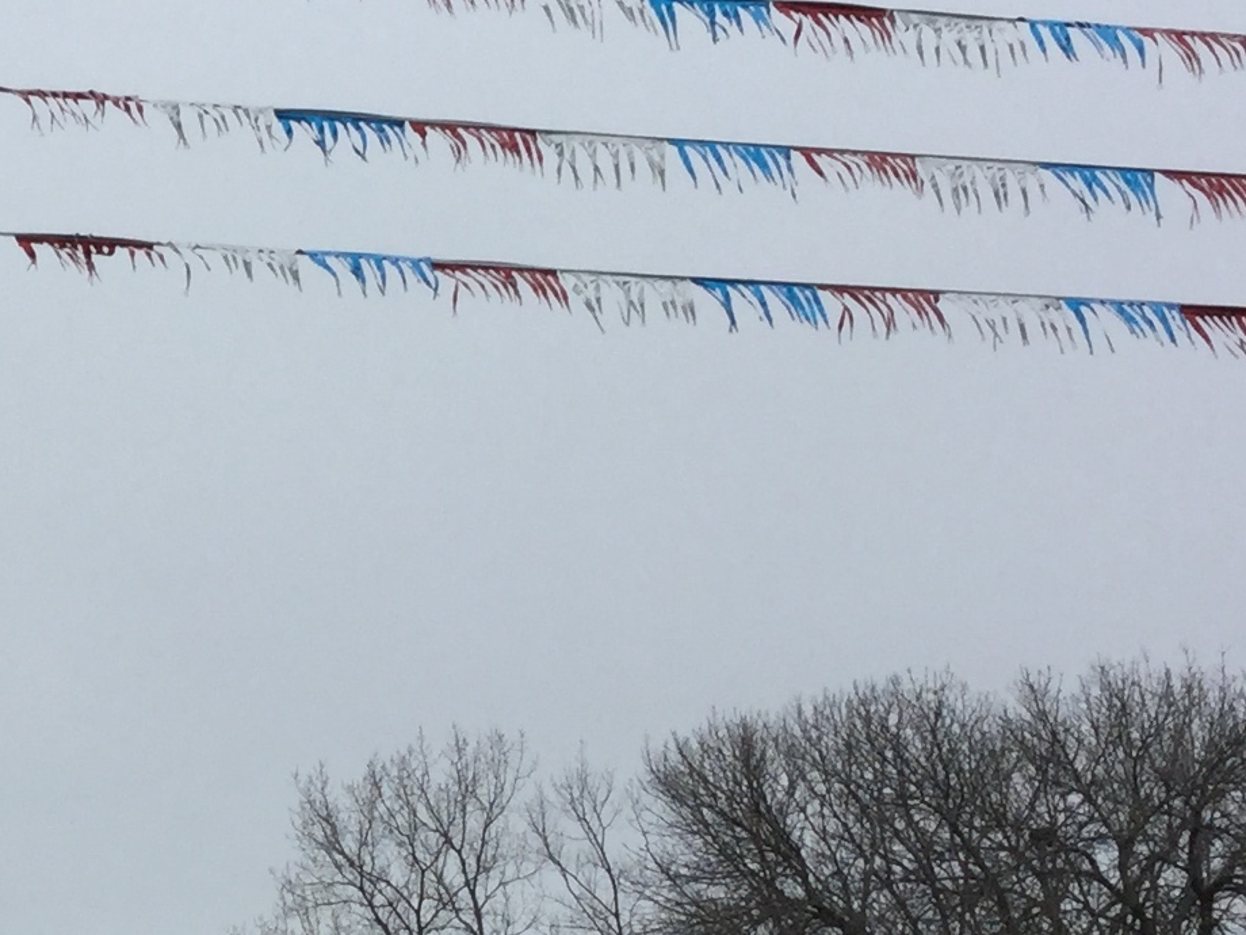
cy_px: 642
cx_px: -41
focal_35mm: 110
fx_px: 3959
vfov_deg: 13.4
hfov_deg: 17.4
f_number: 2.4
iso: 25
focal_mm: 3.3
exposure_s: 1/631
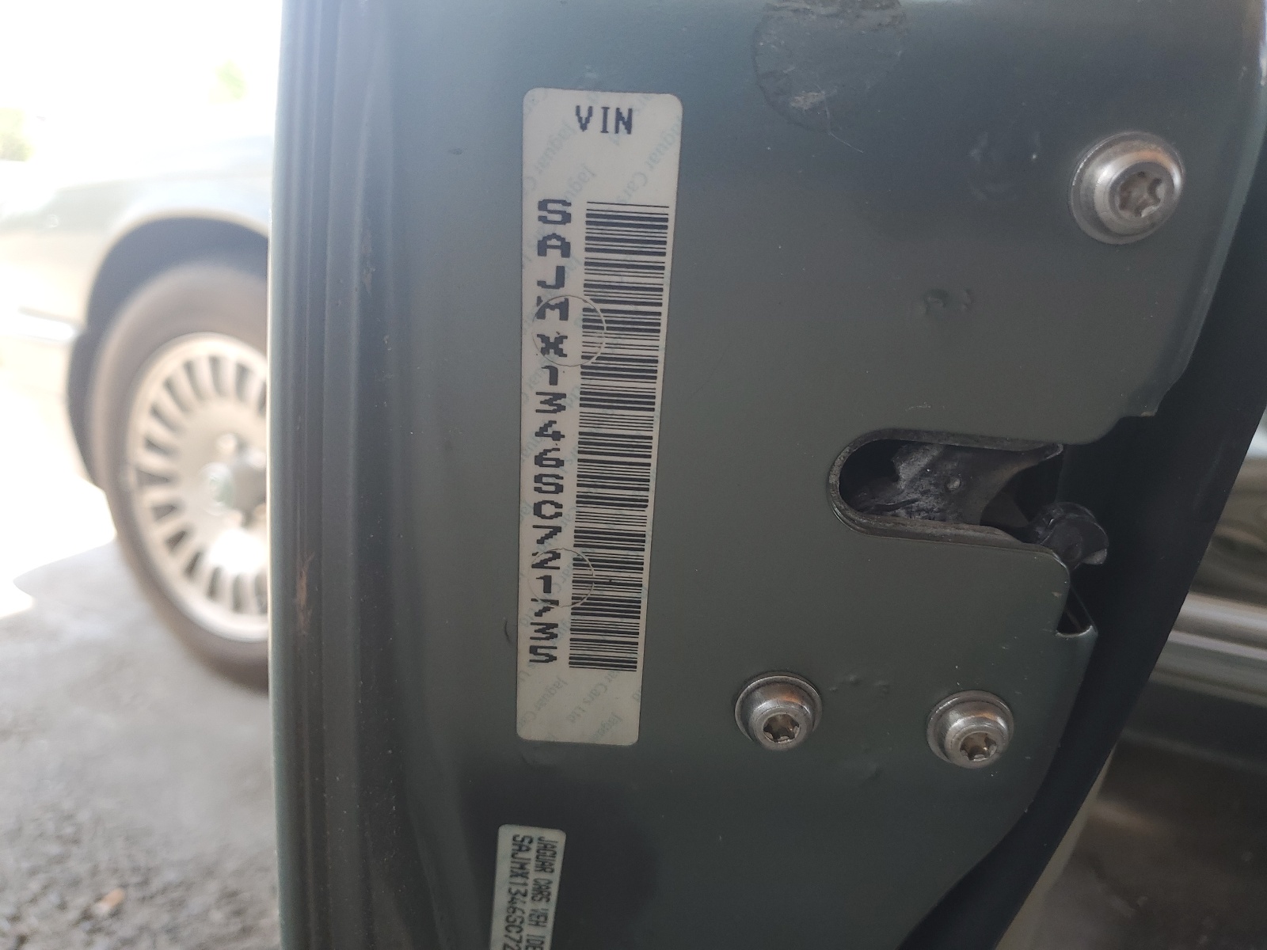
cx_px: 634
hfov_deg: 67.3
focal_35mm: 26
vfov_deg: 53.1
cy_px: 475
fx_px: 952
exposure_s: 1/244
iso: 50
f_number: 1.5
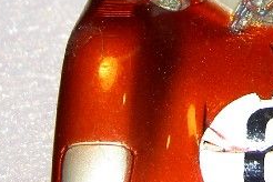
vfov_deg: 11.8
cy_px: 17
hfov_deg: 17.3
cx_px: 287
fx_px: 872
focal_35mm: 115
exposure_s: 1/60
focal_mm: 5.6
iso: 50
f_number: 2.8
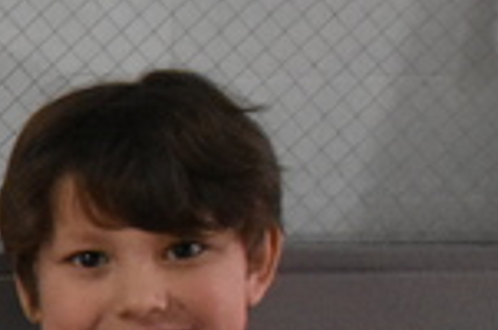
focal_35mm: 204
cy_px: 526
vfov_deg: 6.6
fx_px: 2816
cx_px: -1164
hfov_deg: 8.1
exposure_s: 1/125
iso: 4000
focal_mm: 20
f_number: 3.5
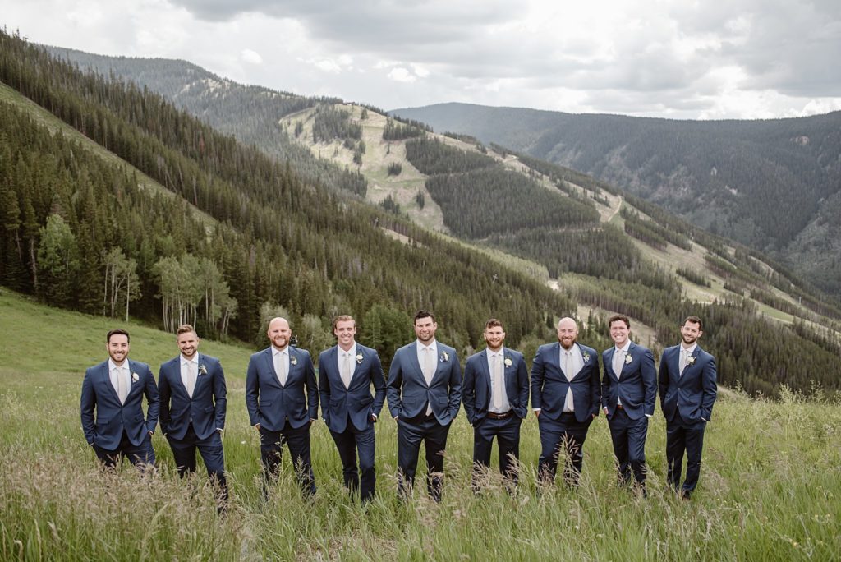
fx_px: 818
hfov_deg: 54.4
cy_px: 281
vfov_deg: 37.9
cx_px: 420
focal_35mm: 35
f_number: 3.5
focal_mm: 35
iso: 200
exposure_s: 1/1000
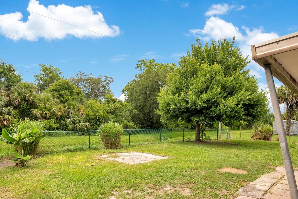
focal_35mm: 21
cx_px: 120
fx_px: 174
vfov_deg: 58.5
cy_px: 129
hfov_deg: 80.3
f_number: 8
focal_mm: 16
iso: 100
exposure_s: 1/125
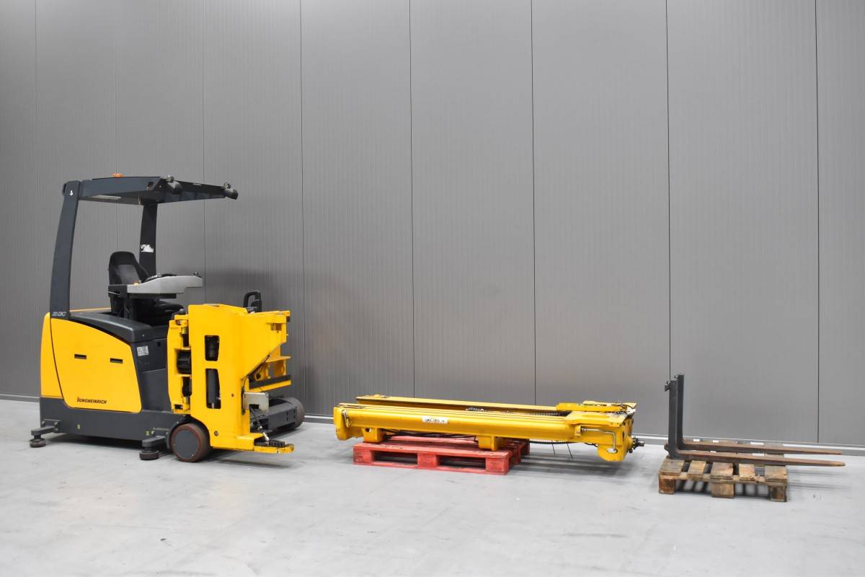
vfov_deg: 36.9
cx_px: 432
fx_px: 865
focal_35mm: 36
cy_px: 288
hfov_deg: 53.1
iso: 1600
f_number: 5
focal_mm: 24
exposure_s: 1/40
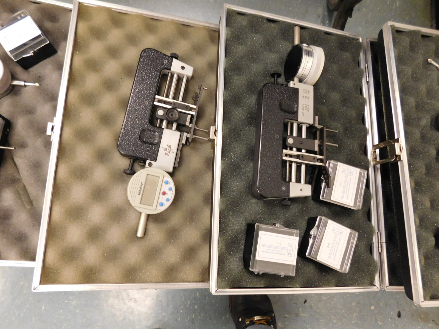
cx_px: 220
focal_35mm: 23
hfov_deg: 73.9
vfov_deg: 58.9
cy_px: 164
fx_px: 292
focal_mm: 4
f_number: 3
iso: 360
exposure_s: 1/30
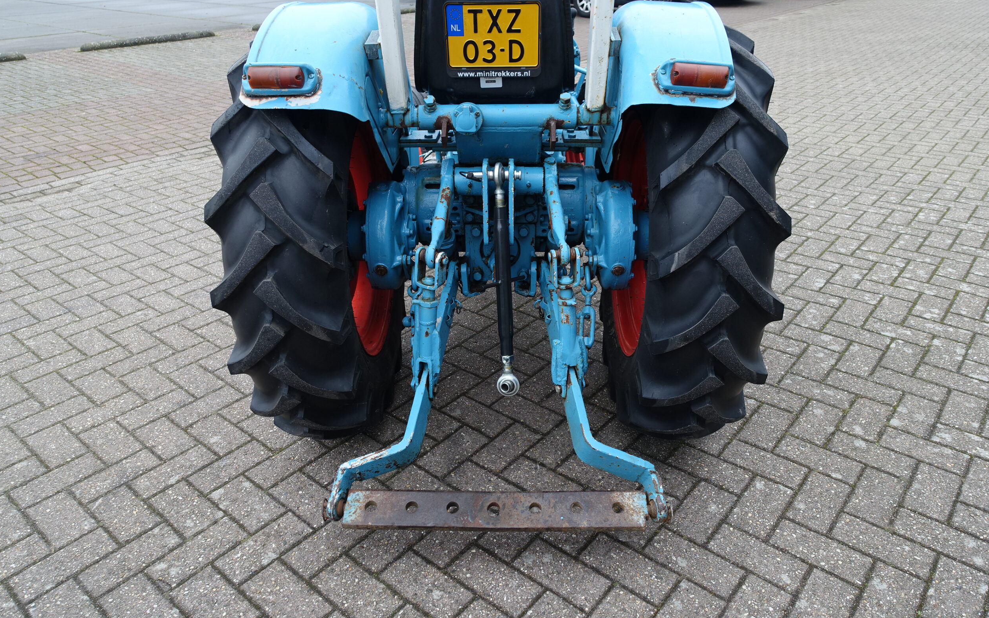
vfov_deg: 49.3
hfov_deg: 72.5
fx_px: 674
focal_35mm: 25
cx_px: 504
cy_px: 296
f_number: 3.5
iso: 125
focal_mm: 8.8
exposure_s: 1/80
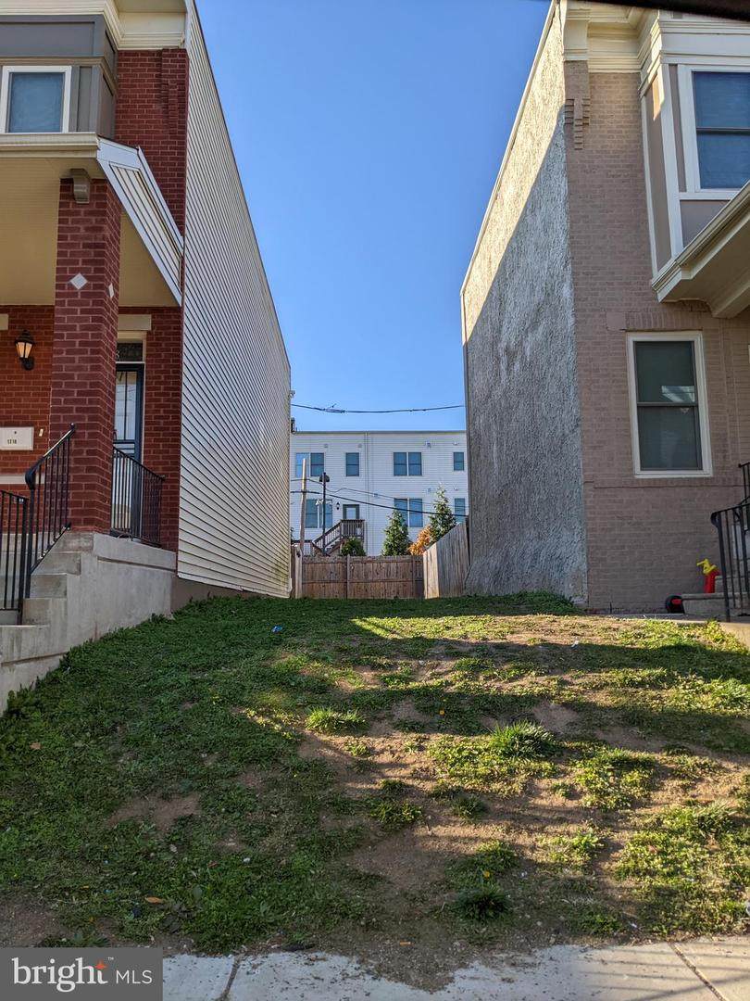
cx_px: 375
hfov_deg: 51.4
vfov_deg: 65.3
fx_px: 780
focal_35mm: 27
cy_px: 500
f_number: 1.73
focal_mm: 4.38
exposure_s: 1/1949
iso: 41
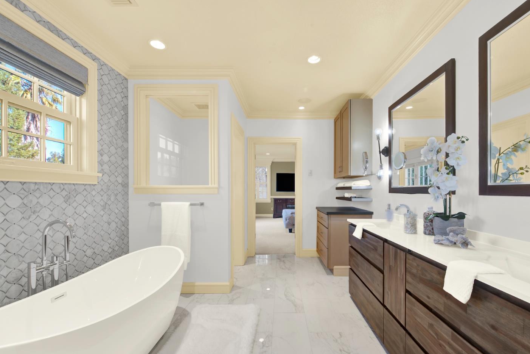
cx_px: 283
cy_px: 189
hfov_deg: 100.2
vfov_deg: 77.2
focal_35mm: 15
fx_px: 221
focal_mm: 14
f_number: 14
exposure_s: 1/6
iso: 100
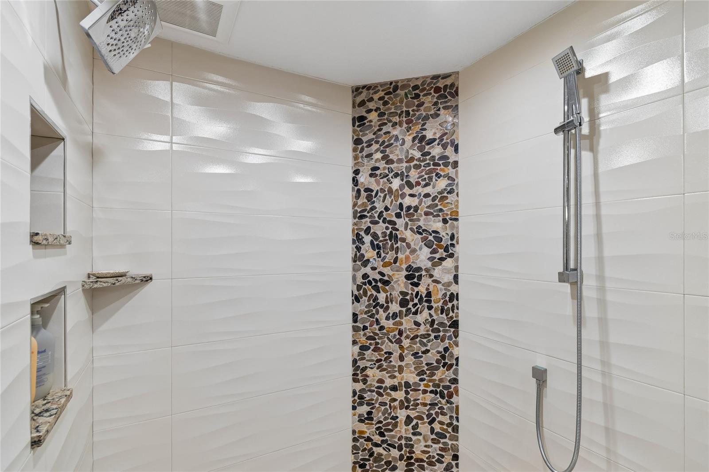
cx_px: 354
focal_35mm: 16
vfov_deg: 73.7
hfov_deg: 96.7
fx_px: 315
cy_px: 236
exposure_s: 1/2
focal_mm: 11
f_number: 8
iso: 100
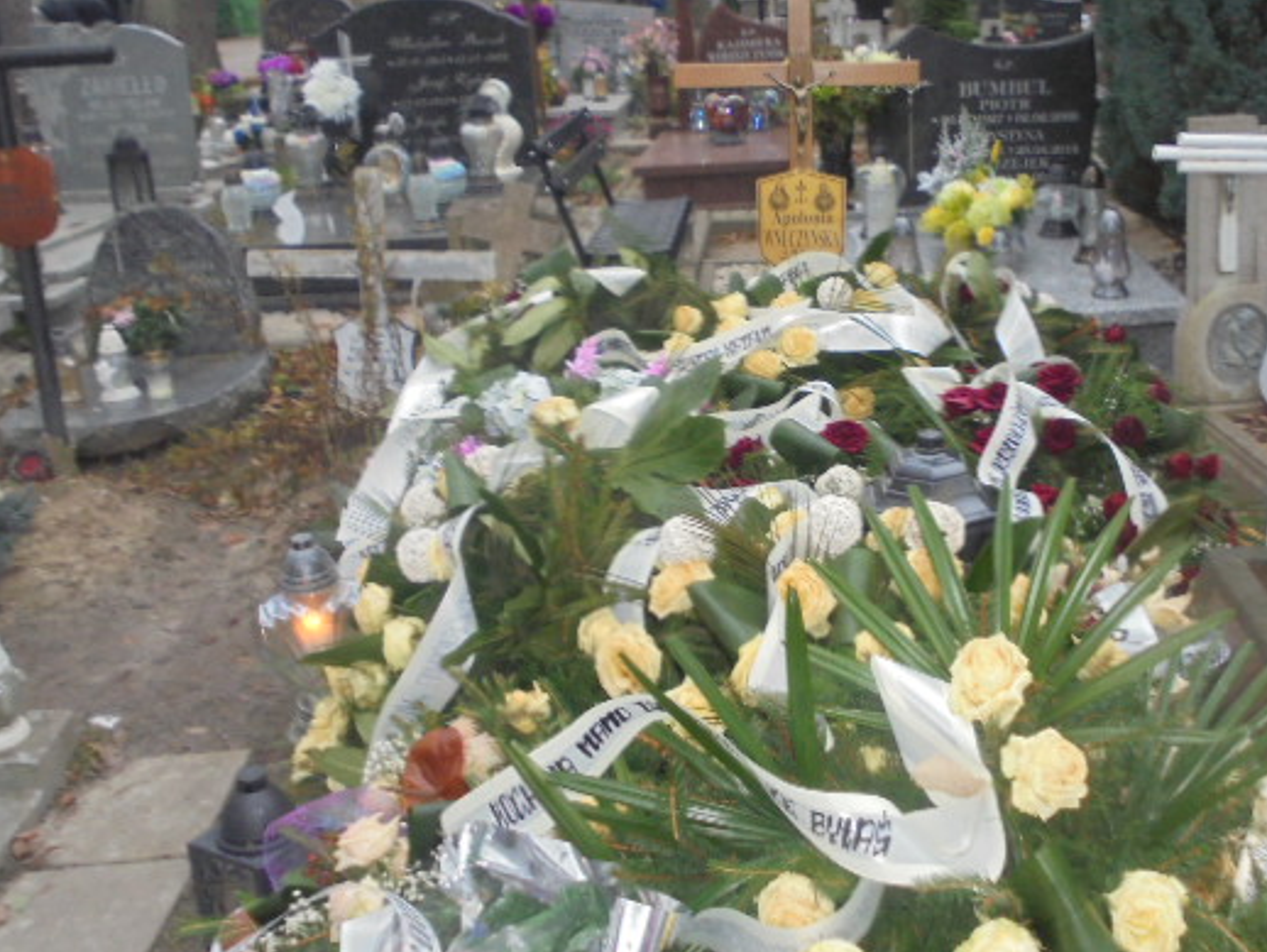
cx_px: 778
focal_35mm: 42
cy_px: 409
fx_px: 1538
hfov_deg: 44.5
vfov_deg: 34.3
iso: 250
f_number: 4
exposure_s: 1/30
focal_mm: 6.1
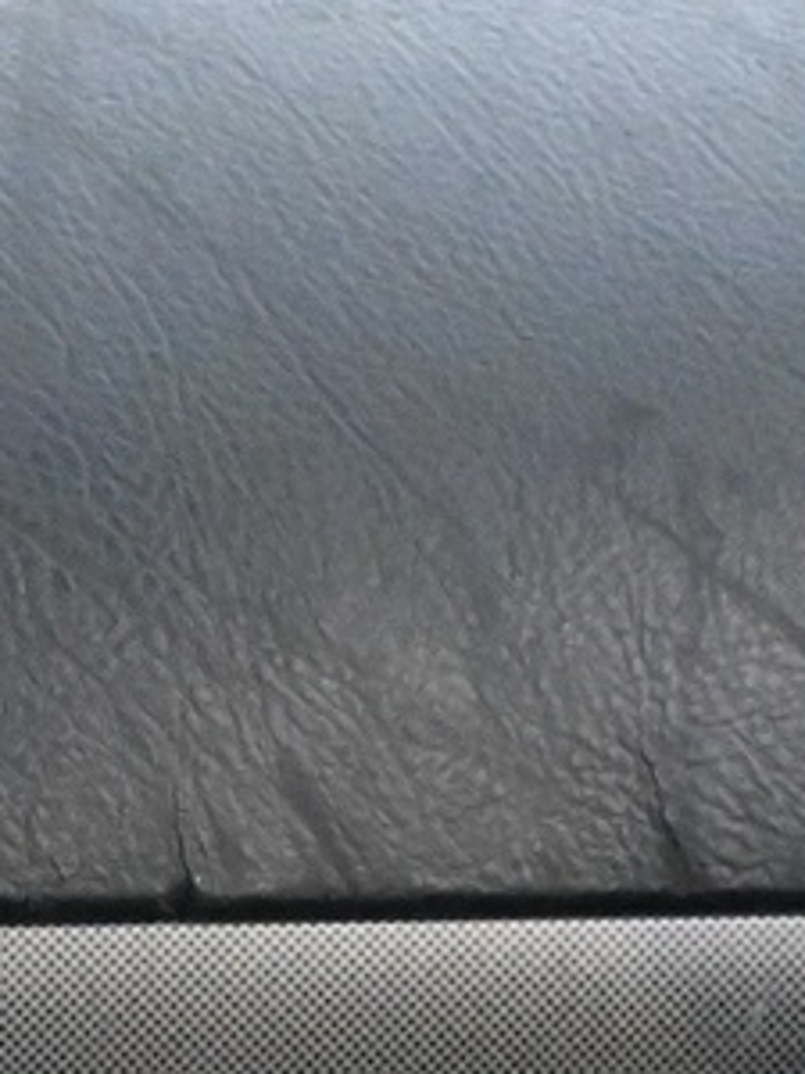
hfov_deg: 6.2
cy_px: 1411
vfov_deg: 9.1
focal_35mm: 214
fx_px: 6645
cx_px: -1853
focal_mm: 27.5
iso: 9000
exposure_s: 1/40
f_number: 4.5
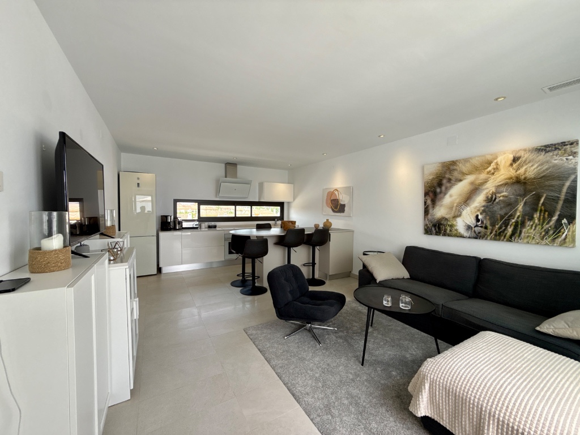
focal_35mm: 14
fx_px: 235
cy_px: 218
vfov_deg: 85.7
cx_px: 290
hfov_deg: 102.1
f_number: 2.2
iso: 64
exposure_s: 1/190
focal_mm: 2.22
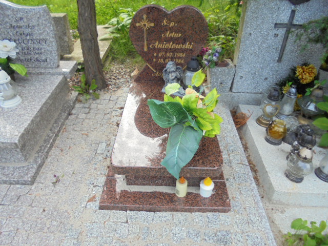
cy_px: 123
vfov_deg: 53.1
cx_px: 164
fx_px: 246
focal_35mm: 26
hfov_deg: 67.3
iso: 100
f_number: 3.5
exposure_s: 1/125
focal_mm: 4.6
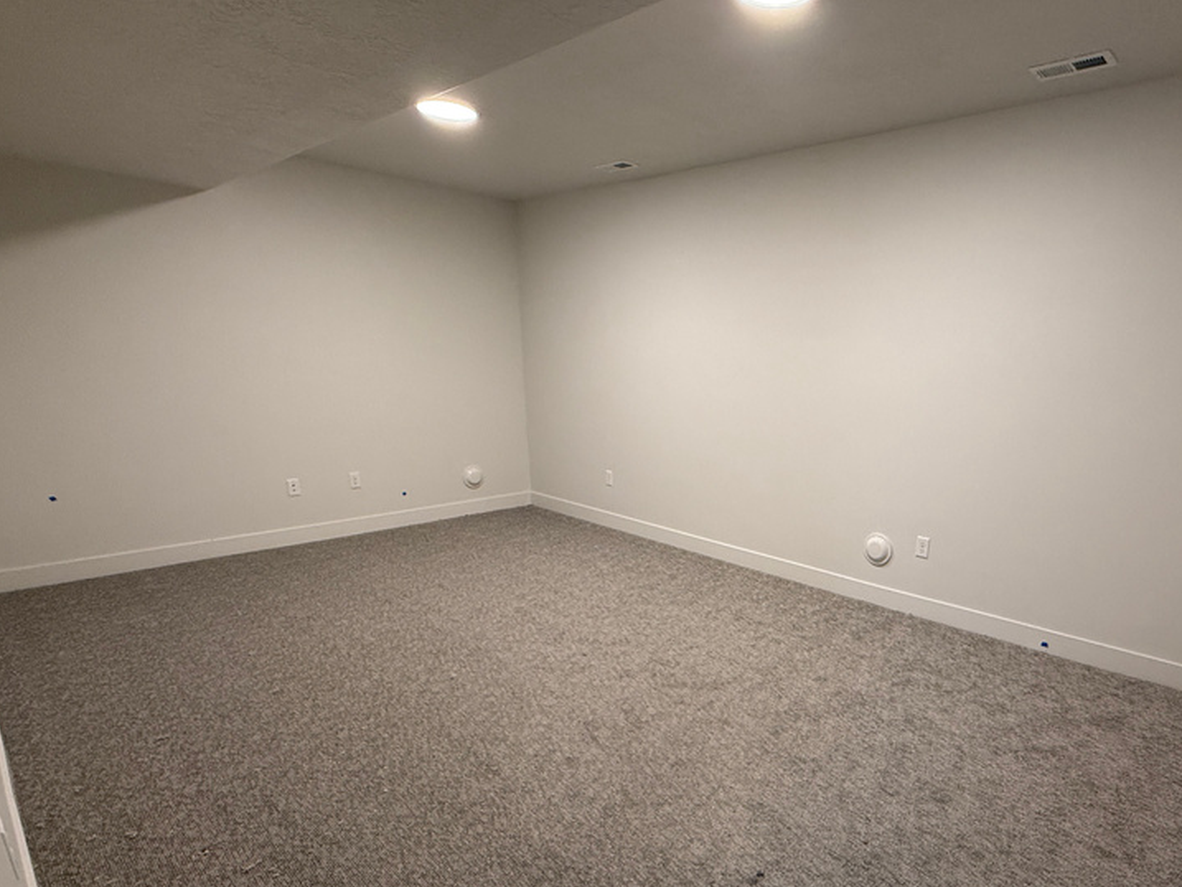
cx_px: 757
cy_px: 554
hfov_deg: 79.8
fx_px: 683
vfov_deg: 65.0
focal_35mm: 20
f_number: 2.2
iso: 250
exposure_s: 1/120
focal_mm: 2.22
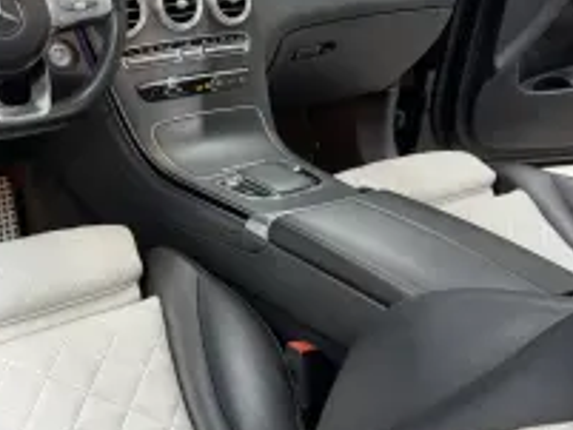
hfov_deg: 42.6
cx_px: 151
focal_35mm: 43
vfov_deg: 33.6
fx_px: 712
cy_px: 231
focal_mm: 6.76
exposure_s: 1/50
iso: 400
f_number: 1.78
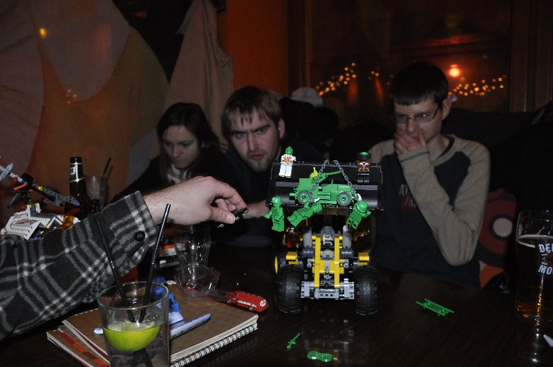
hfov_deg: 67.5
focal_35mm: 27
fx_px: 414
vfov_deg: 47.8
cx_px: 276
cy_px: 184
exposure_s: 1/60
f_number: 4
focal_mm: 18
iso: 800
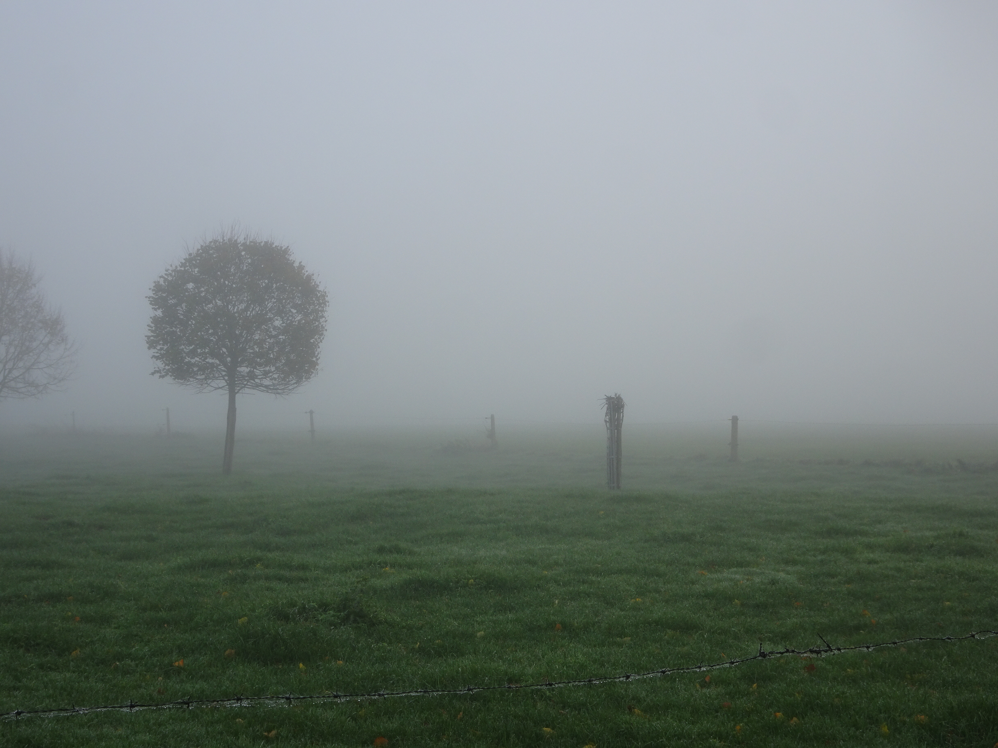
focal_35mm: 58
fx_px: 1672
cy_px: 374
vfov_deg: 25.2
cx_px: 499
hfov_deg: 33.2
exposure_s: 1/125
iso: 80
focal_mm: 9.87
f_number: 4.5
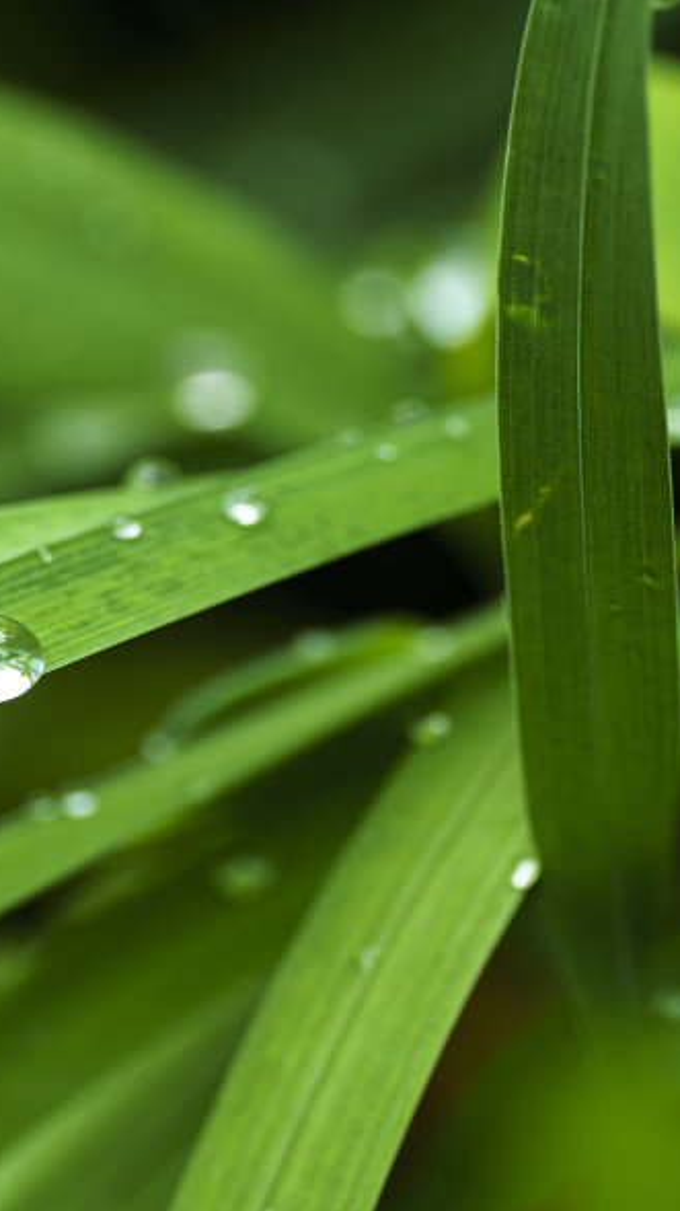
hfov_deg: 4.0
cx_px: -442
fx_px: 9591
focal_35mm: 299
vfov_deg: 7.2
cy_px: 897
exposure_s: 1/200
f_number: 4
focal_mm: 105
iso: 160
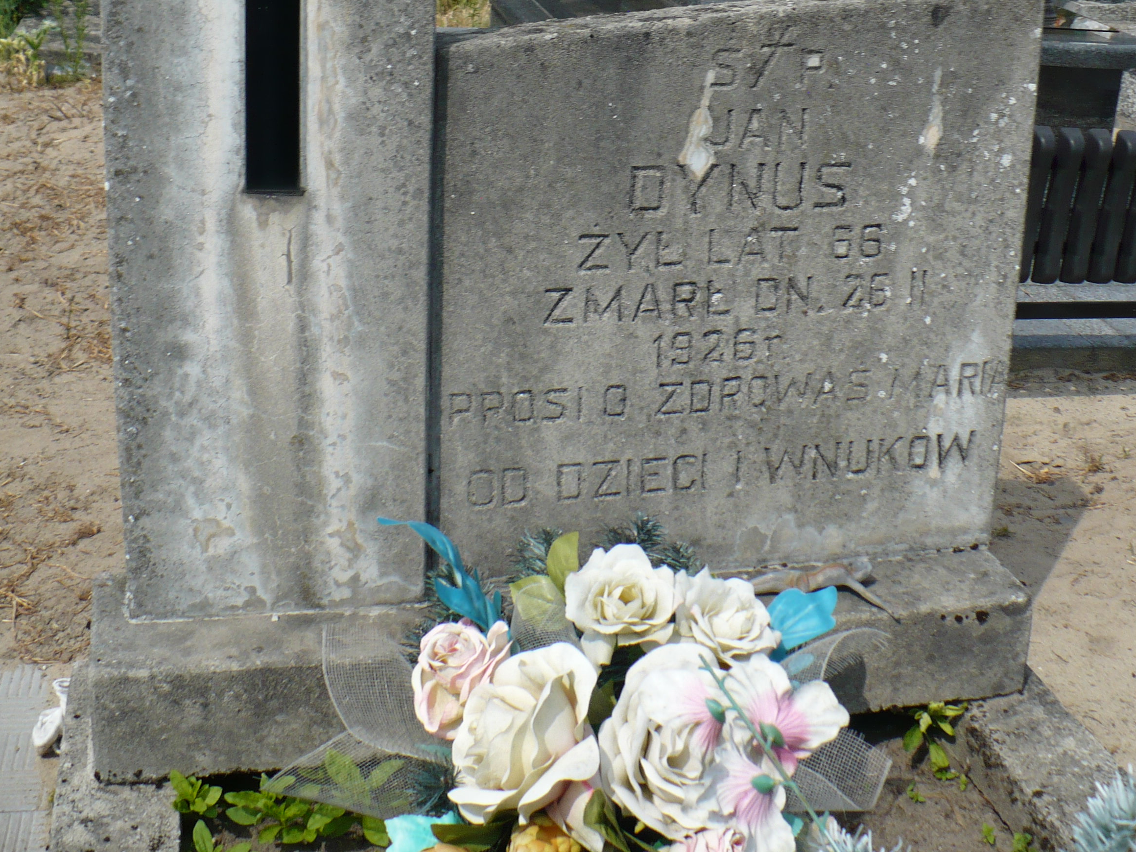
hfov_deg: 38.7
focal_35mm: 49
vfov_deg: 29.5
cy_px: 290
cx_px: 684
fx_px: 1608
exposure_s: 1/250
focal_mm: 6.1
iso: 100
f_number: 8
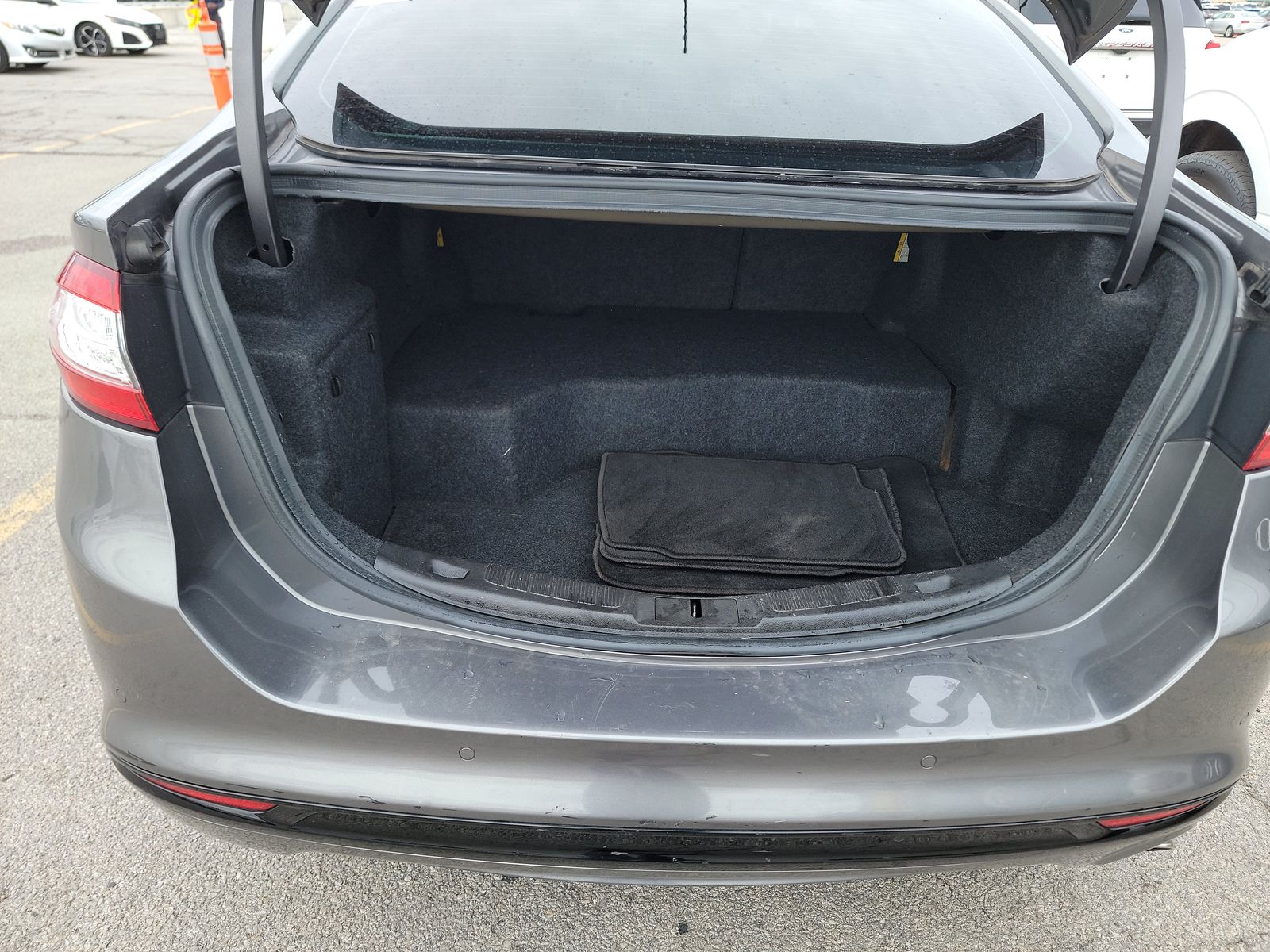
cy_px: 476
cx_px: 635
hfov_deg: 71.6
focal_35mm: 24
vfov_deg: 56.8
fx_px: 881
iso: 50
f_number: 1.8
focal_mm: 6.7
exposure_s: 1/167
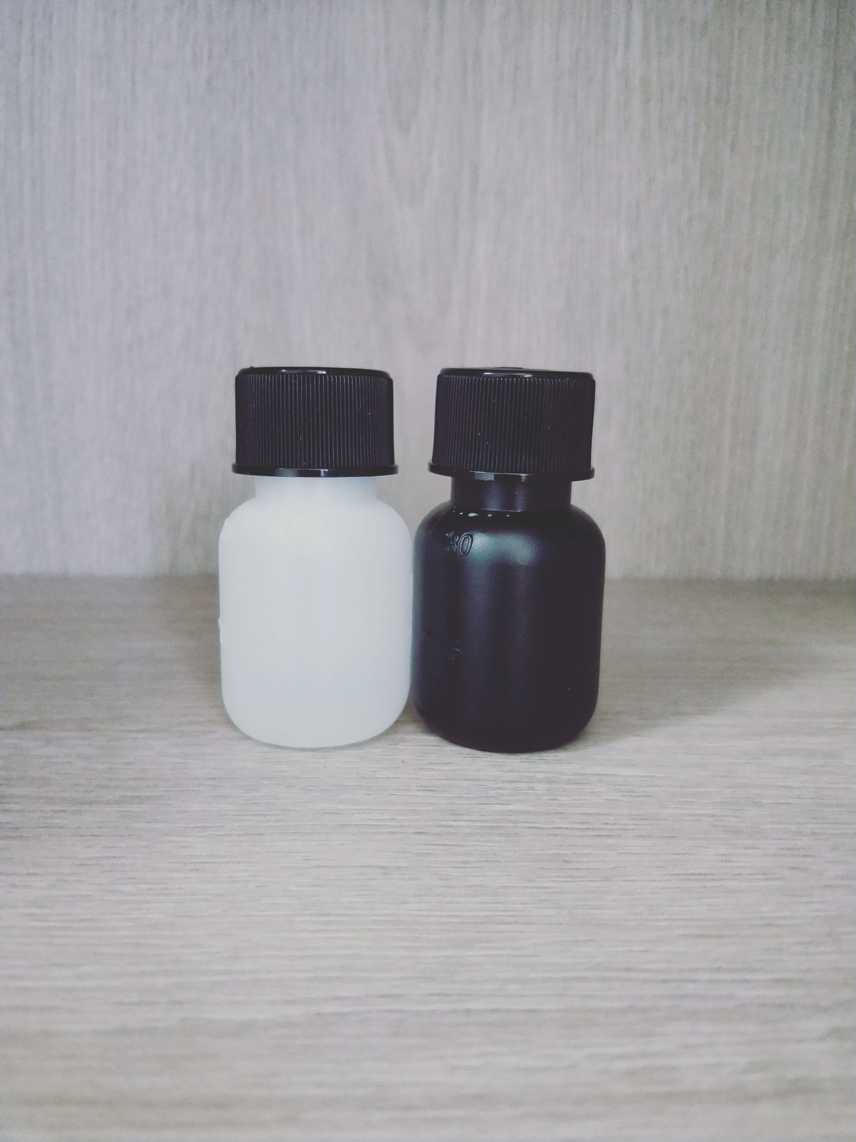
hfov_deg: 54.9
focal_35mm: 25
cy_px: 571
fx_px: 824
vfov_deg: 69.4
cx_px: 428
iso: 485
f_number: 1.7
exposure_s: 1/33
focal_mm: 4.27
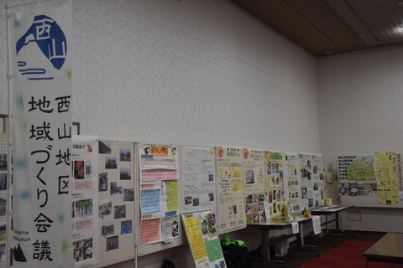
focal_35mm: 45
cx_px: 202
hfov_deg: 43.6
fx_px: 504
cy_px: 134
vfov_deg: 29.9
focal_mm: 30
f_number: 3.5
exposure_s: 1/400
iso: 800
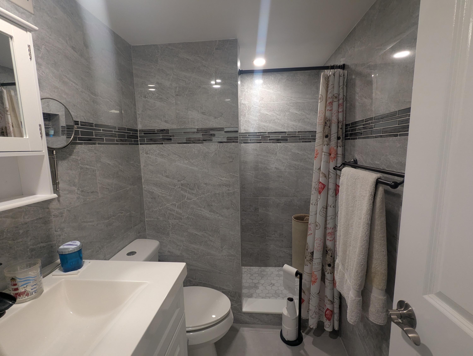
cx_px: 236
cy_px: 178
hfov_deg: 94.4
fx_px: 219
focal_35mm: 16
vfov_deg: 78.2
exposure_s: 1/60
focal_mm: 2.35
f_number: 2.2
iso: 142
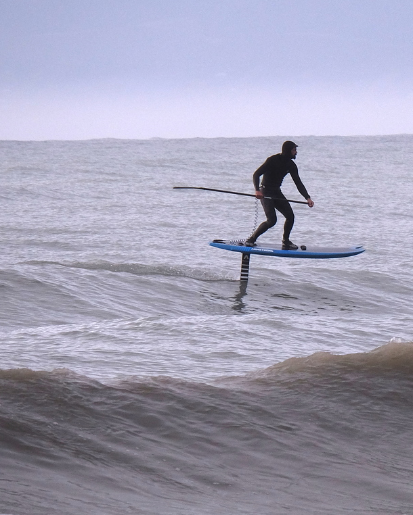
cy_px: 288
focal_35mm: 680
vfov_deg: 2.8
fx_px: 10386
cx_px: 516
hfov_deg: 2.3
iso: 800
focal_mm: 230
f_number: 11
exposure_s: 1/1000
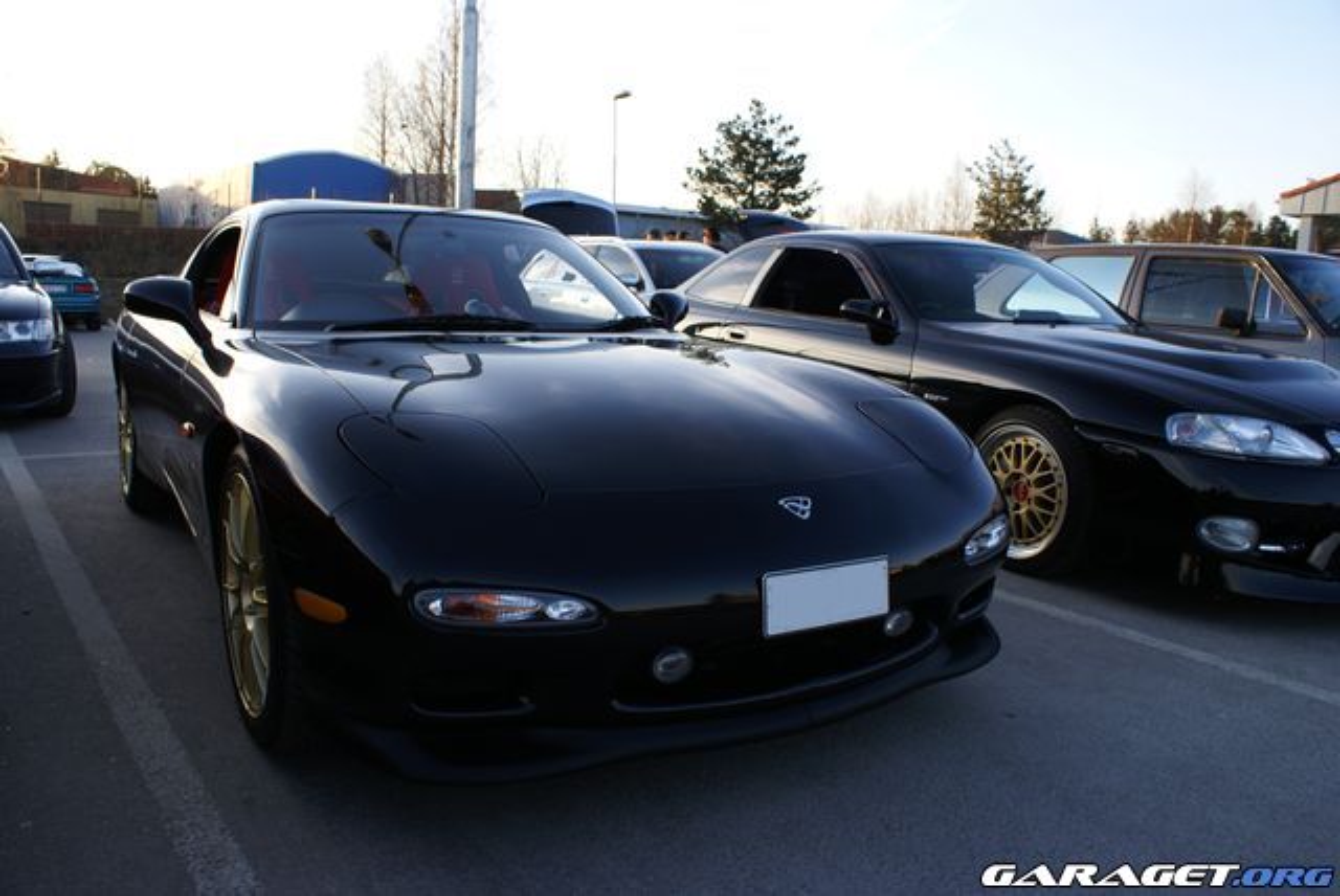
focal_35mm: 27
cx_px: 670
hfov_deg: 67.3
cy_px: 448
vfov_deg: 48.0
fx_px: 1006
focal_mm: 18
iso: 100
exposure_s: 1/50
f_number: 5.6
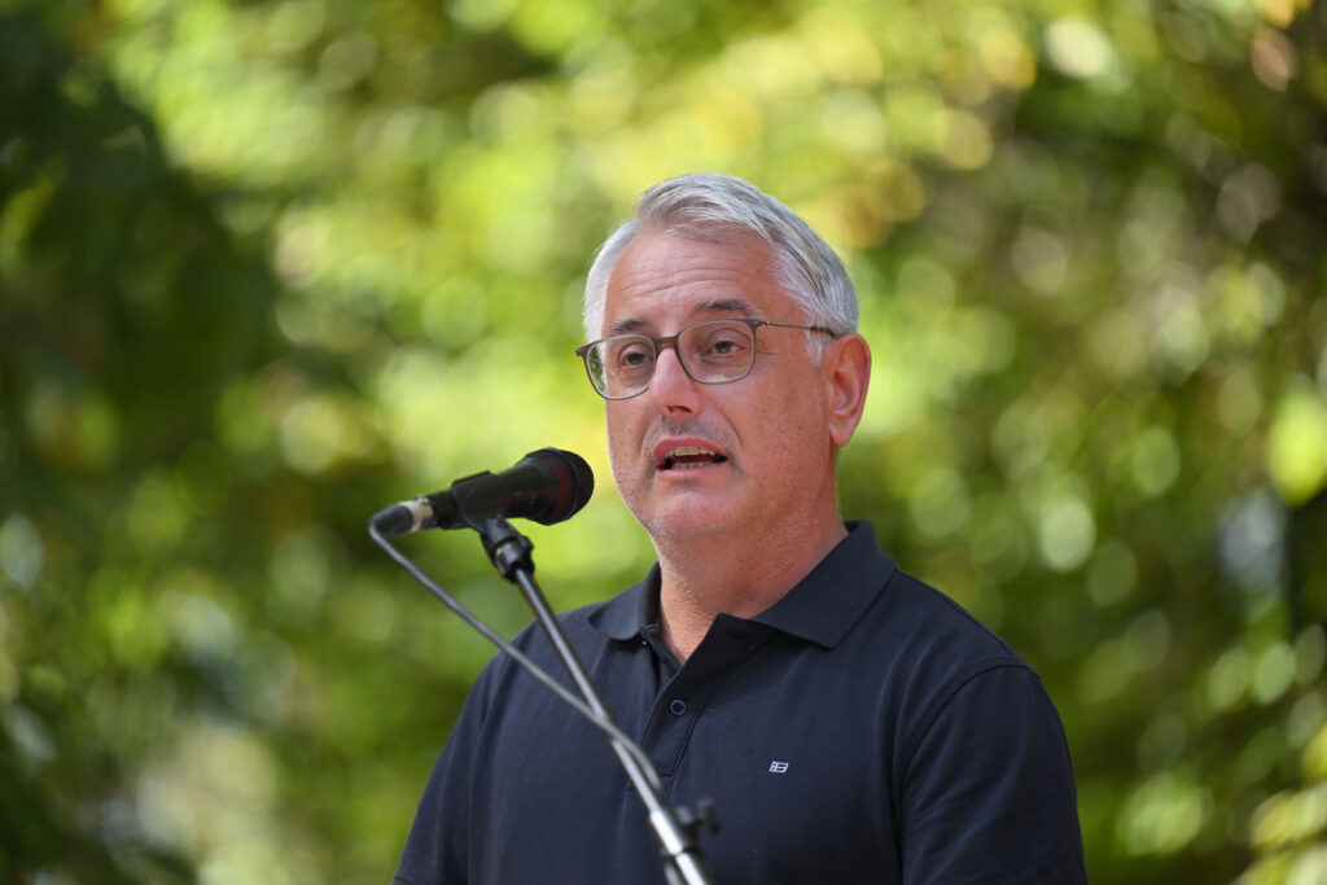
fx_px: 7373
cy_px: 442
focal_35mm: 200
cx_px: 664
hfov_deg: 10.3
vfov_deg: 6.9
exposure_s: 1/2500
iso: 800
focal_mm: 200
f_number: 2.8
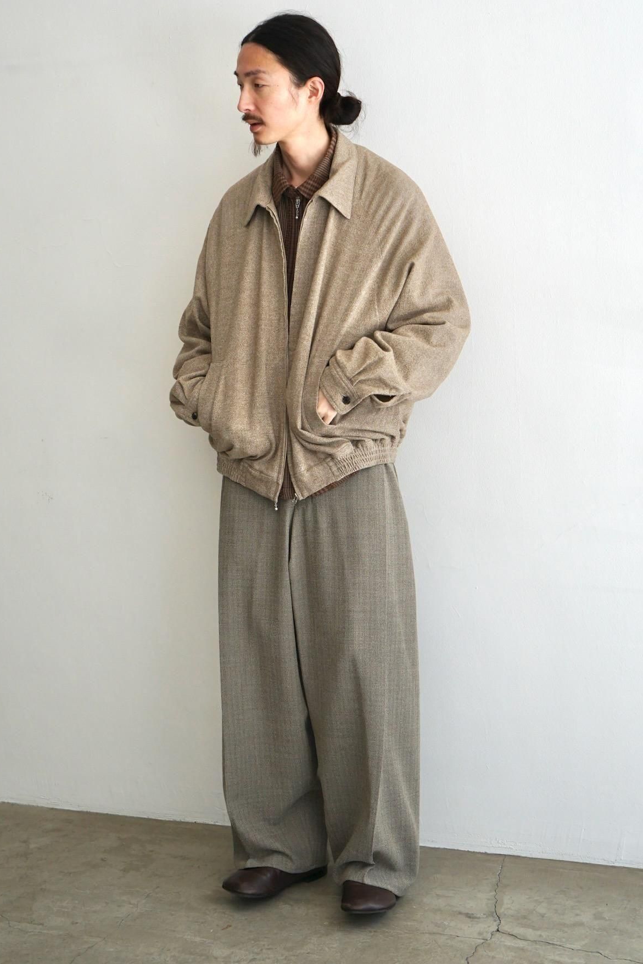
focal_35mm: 42
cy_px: 476
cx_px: 314
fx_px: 1125
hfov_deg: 31.9
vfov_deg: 46.4
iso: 400
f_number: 4.5
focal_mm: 41
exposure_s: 1/160
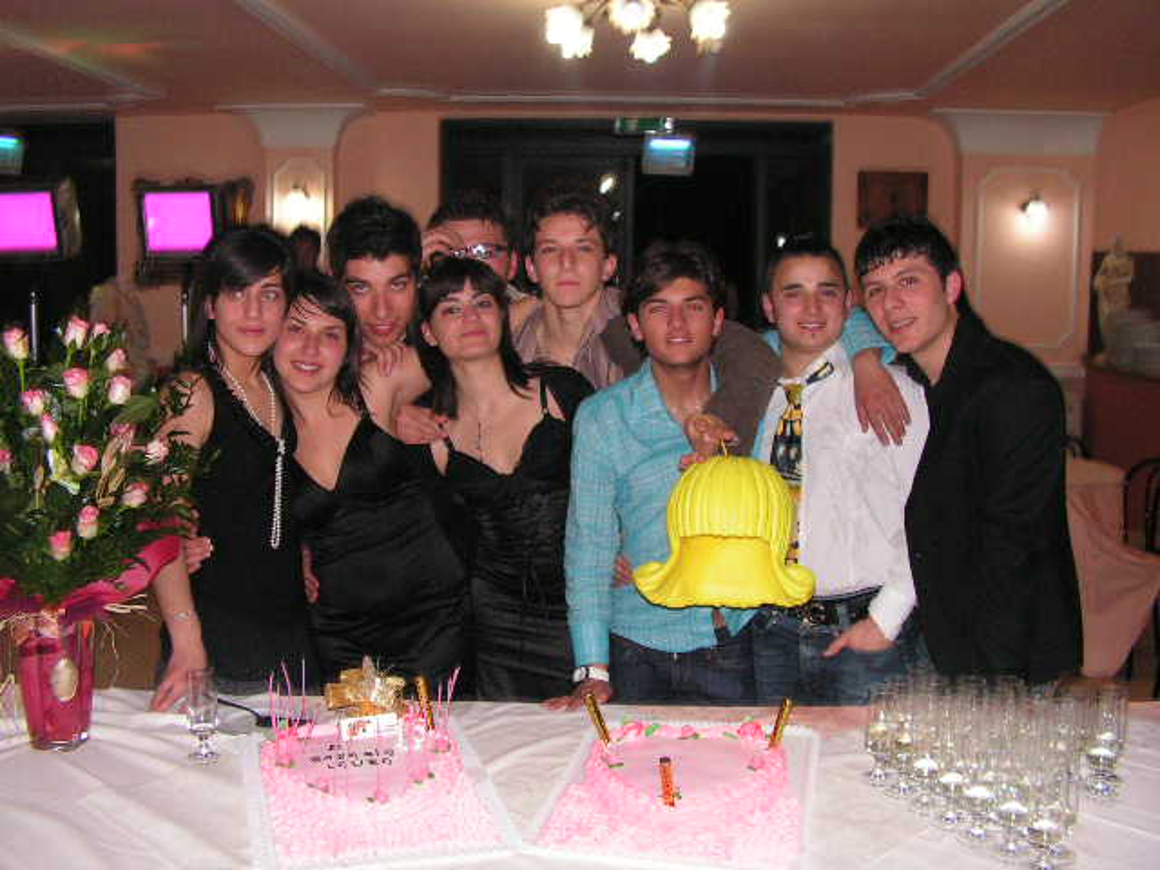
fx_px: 1206
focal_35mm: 36
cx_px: 580
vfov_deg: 39.7
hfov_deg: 51.4
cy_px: 435
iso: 200
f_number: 3.2
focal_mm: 6
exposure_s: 1/40
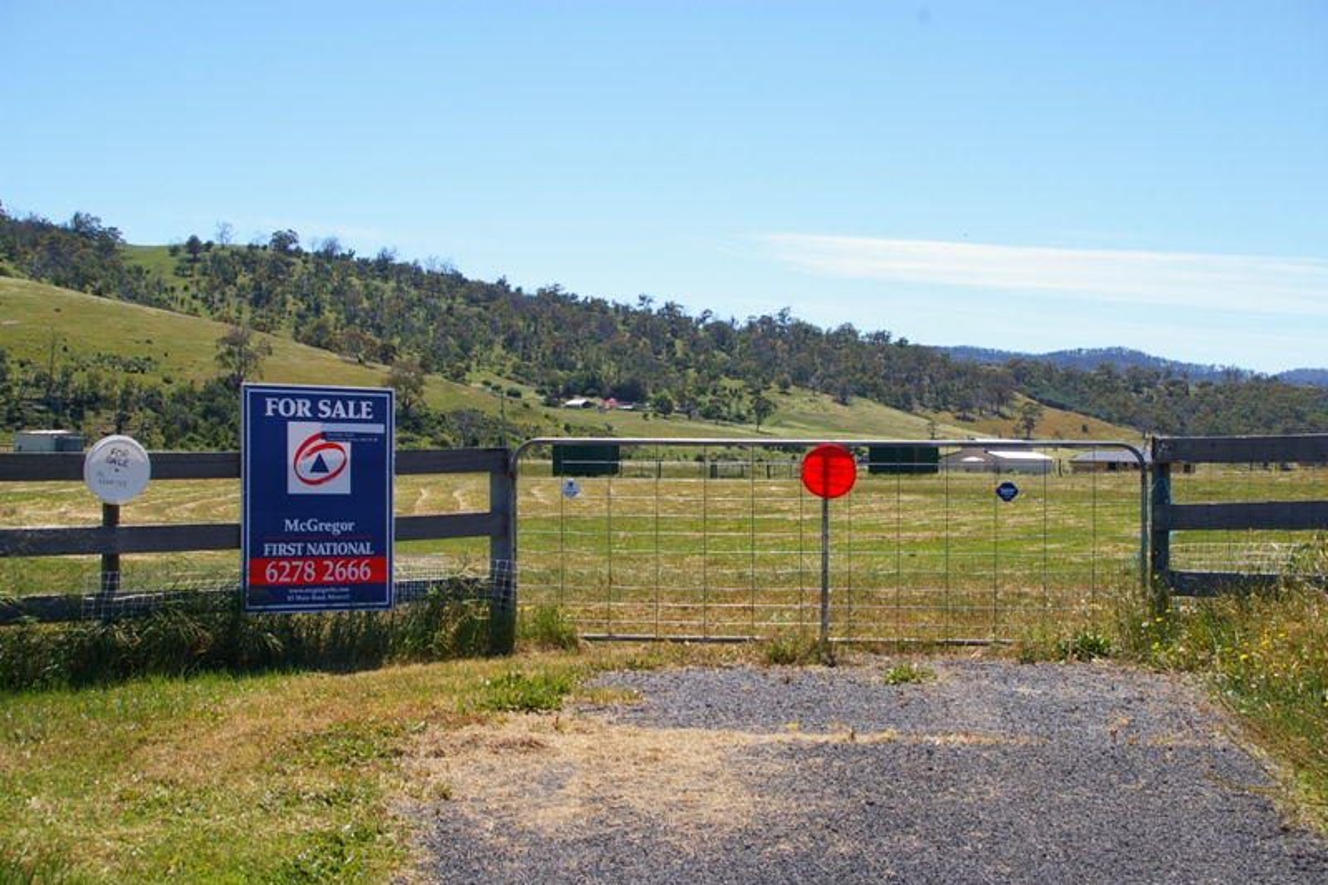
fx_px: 1991
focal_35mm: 54
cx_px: 664
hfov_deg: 36.9
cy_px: 442
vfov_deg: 25.0
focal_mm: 36
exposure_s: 1/250
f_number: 10
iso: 200
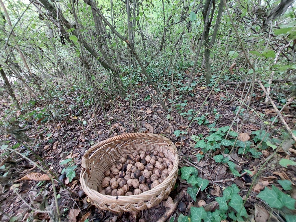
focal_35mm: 13
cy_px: 111
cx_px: 148
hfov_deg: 106.2
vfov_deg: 89.9
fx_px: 111
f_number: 2.2
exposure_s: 1/25
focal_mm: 1.74
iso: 500
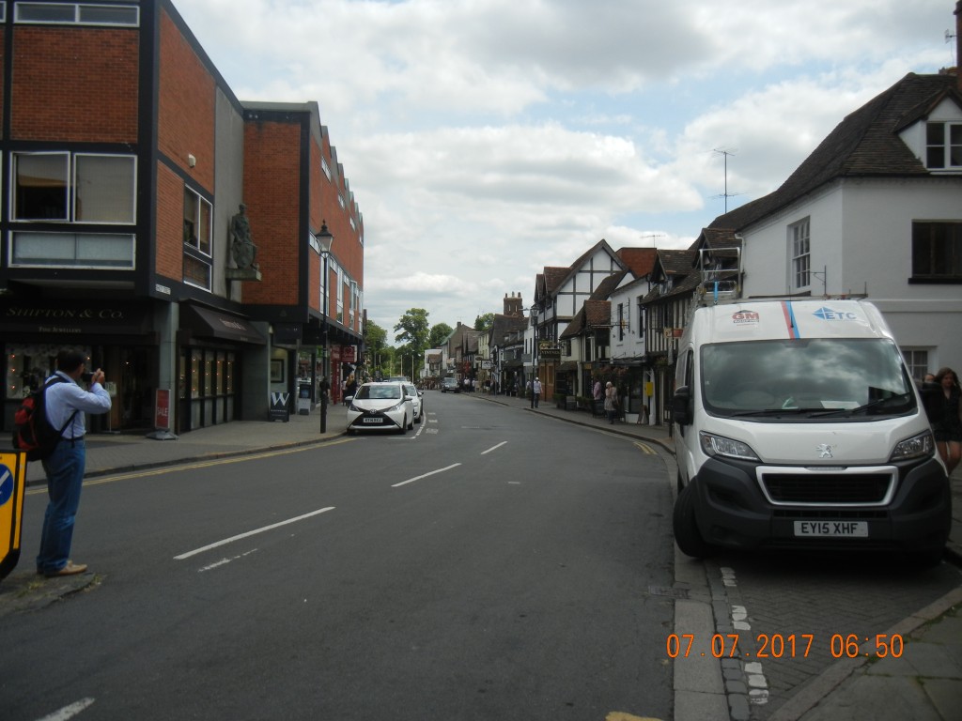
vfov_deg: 46.8
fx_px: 834
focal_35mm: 30
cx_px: 481
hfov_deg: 60.0
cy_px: 360
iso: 160
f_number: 7
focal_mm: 5.4
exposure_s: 1/513
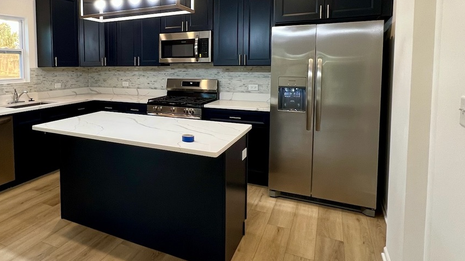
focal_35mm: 24
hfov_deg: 73.2
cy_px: 87
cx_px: 143
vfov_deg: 46.9
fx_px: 296
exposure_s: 1/60
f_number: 1.8
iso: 160
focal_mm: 1.57
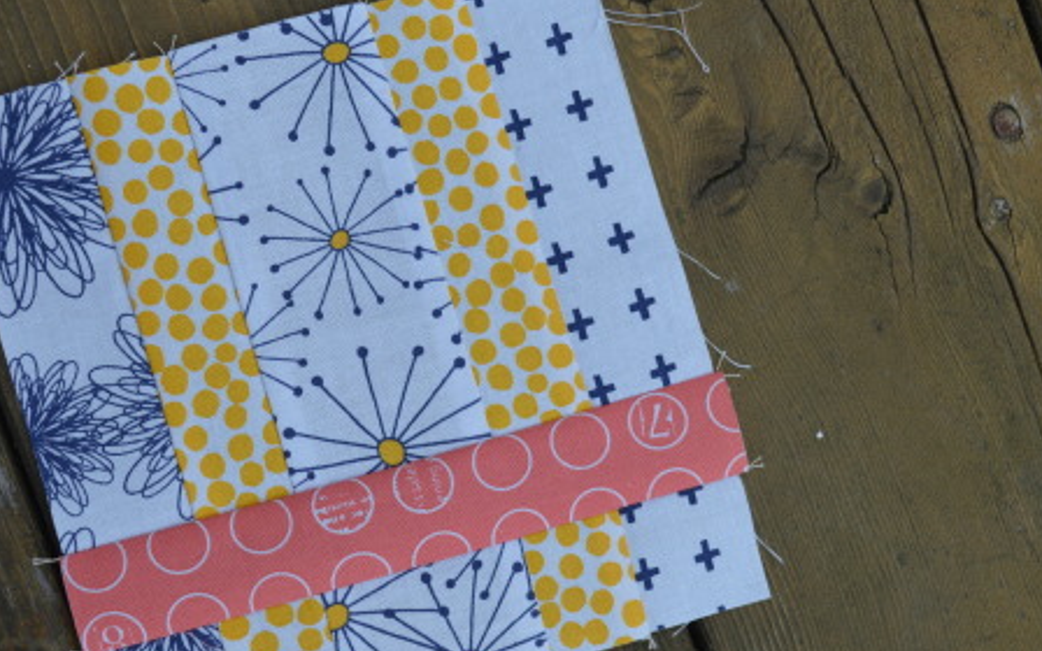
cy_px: 366
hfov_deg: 32.9
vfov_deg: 20.9
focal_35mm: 62
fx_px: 1761
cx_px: 463
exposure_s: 1/160
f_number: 6.3
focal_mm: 26
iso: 100
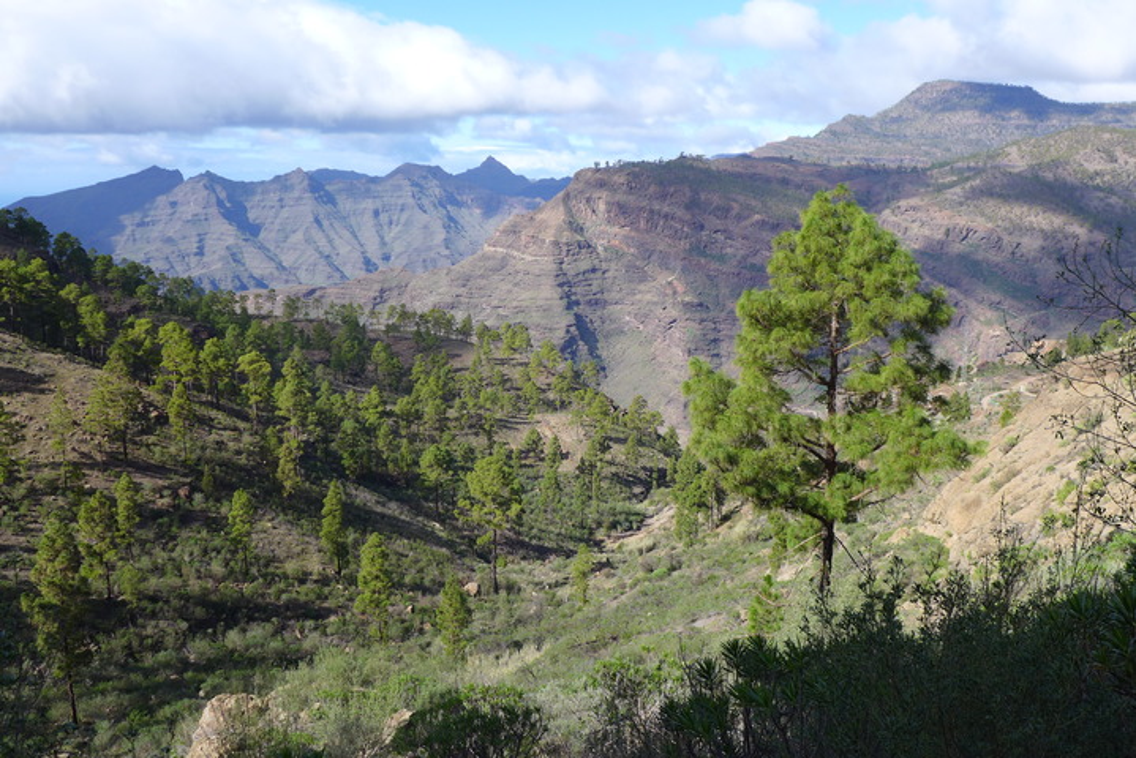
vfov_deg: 37.9
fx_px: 1105
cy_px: 379
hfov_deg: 54.4
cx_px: 568
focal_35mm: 35
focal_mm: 6.9
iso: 80
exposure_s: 1/1300
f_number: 2.8
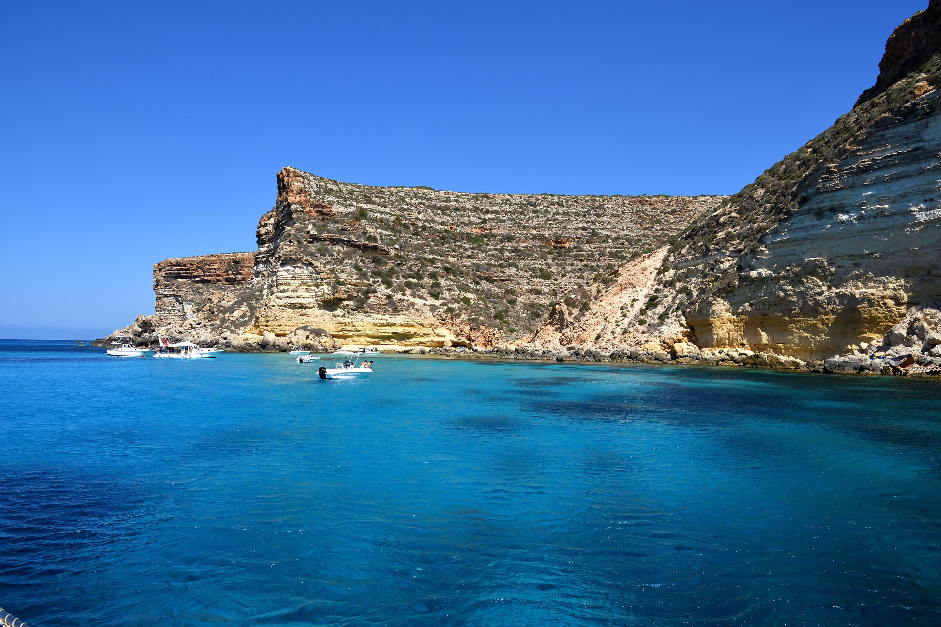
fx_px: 627
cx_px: 470
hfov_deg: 73.7
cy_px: 314
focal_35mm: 24
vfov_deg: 53.1
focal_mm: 16
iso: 100
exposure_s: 1/250
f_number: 11
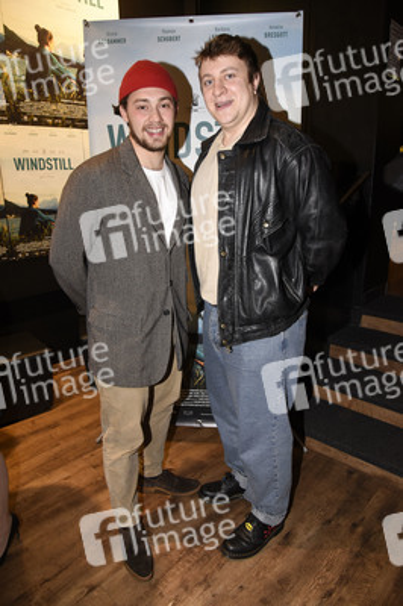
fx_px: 404
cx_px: 202
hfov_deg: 53.1
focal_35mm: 24
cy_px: 303
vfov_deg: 73.8
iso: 2000
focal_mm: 24
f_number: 6.3
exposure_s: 1/125
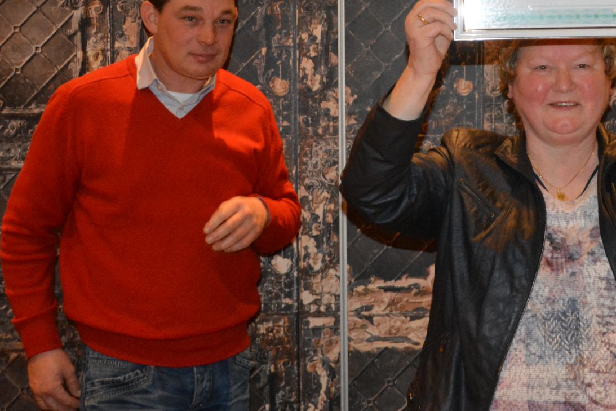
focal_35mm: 66
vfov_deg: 20.5
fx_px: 1127
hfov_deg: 30.2
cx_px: 431
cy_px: 109
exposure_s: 1/60
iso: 3200
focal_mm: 25
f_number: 4
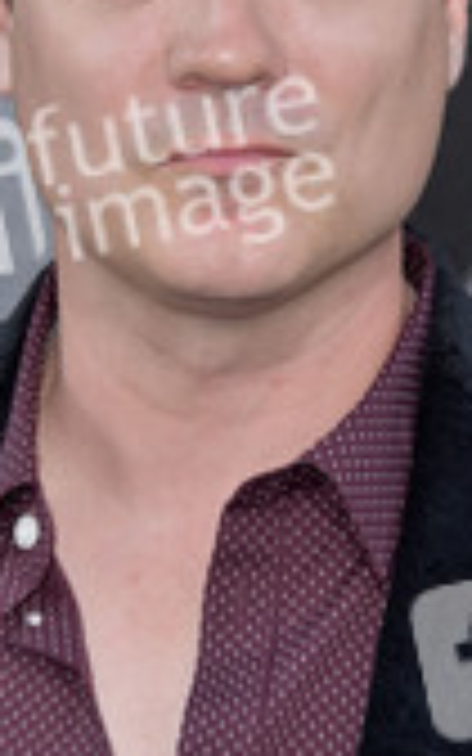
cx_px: 236
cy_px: 410
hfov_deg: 3.2
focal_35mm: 413
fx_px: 8500
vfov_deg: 5.1
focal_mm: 170
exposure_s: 1/250
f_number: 7.1
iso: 320
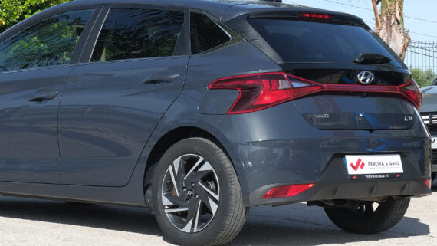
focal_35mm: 128
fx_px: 1484
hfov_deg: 16.7
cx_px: 150
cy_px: 112
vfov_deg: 9.5
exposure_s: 1/200
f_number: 9
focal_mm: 45
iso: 160
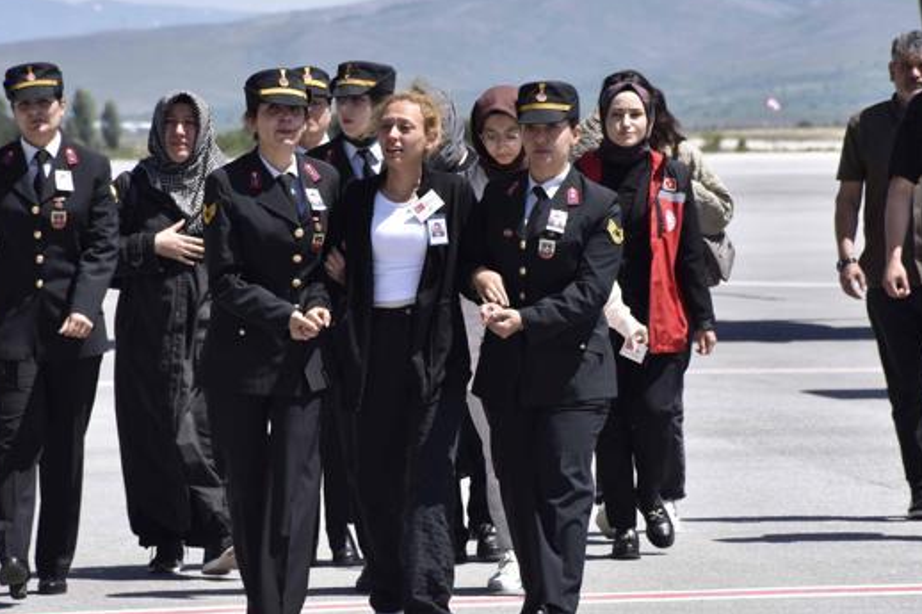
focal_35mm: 304
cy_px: 306
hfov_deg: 6.8
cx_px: 502
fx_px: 7783
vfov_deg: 4.5
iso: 450
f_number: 8
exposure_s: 1/1000
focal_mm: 140
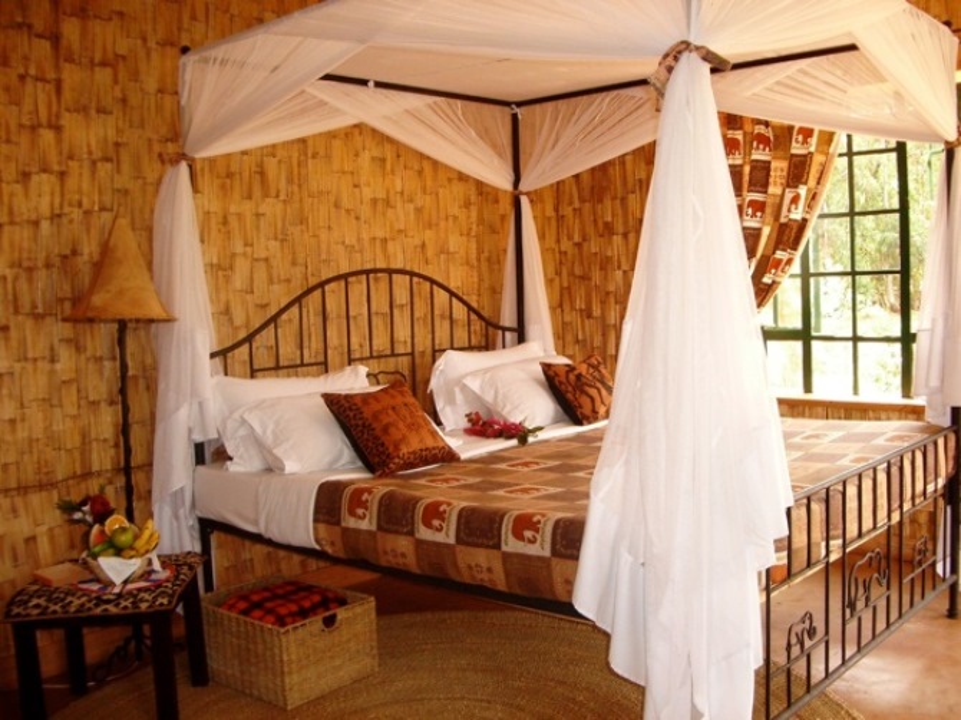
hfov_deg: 52.6
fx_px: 971
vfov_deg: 40.7
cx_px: 480
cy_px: 360
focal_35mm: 35
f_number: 2.6
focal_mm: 5.8
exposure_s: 1/60
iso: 200
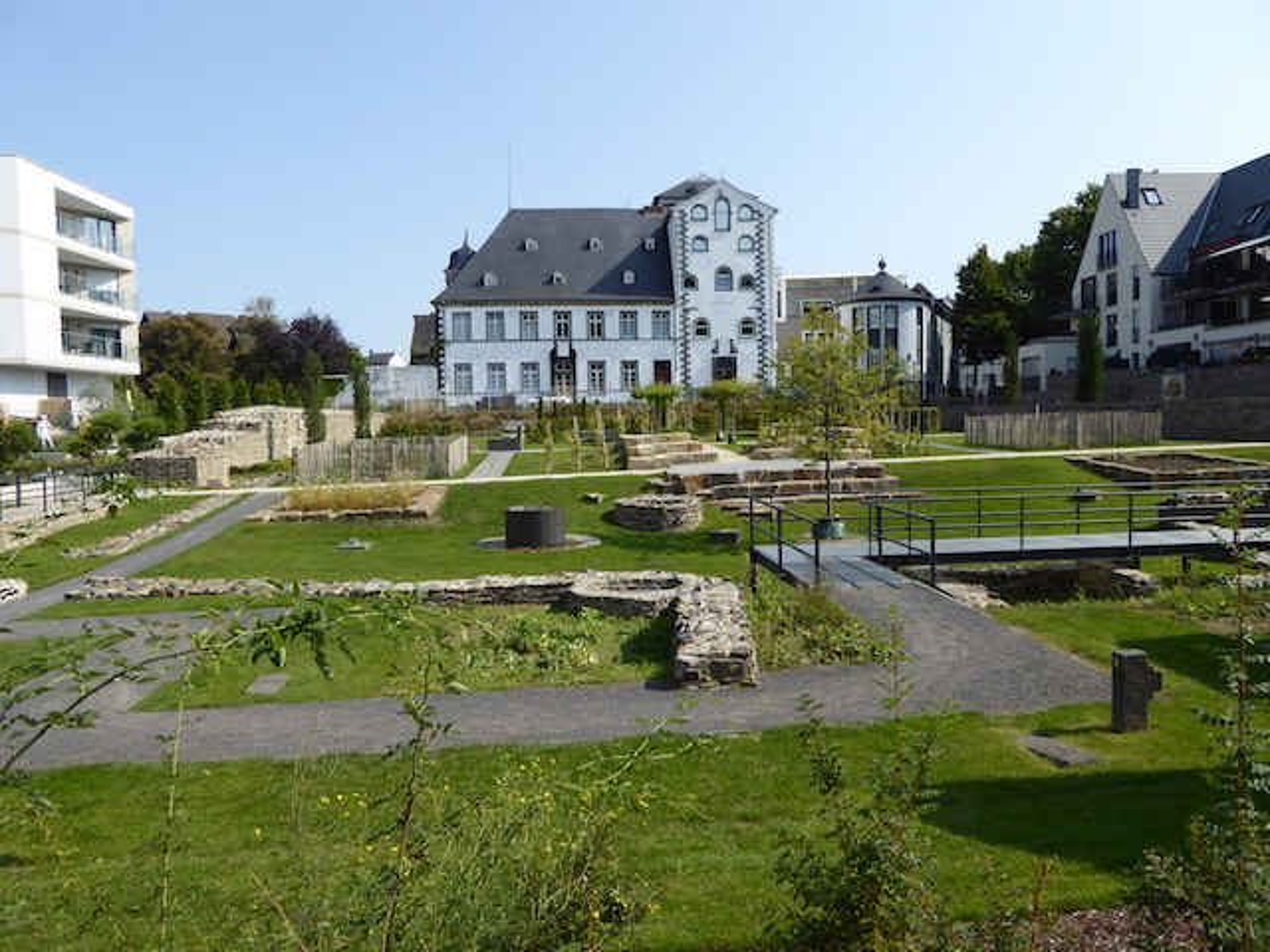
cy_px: 476
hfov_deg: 69.4
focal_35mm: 25
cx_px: 635
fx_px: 917
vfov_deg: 54.9
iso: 100
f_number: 3.3
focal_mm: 4.3
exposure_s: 1/1000
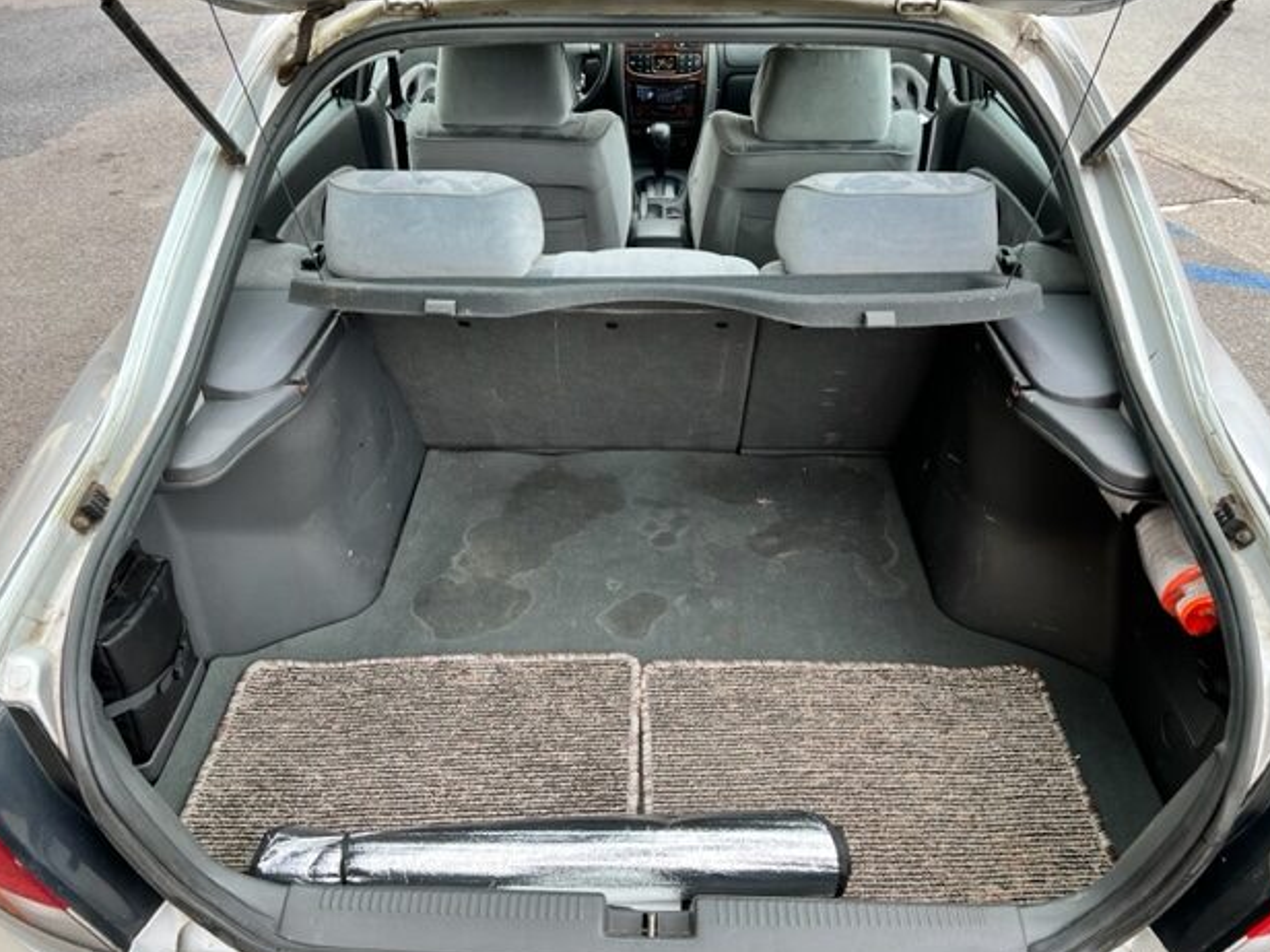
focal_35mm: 27
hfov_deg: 65.3
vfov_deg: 51.4
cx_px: 637
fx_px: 991
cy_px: 484
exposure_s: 1/121
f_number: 1.5
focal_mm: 5.7
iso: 50
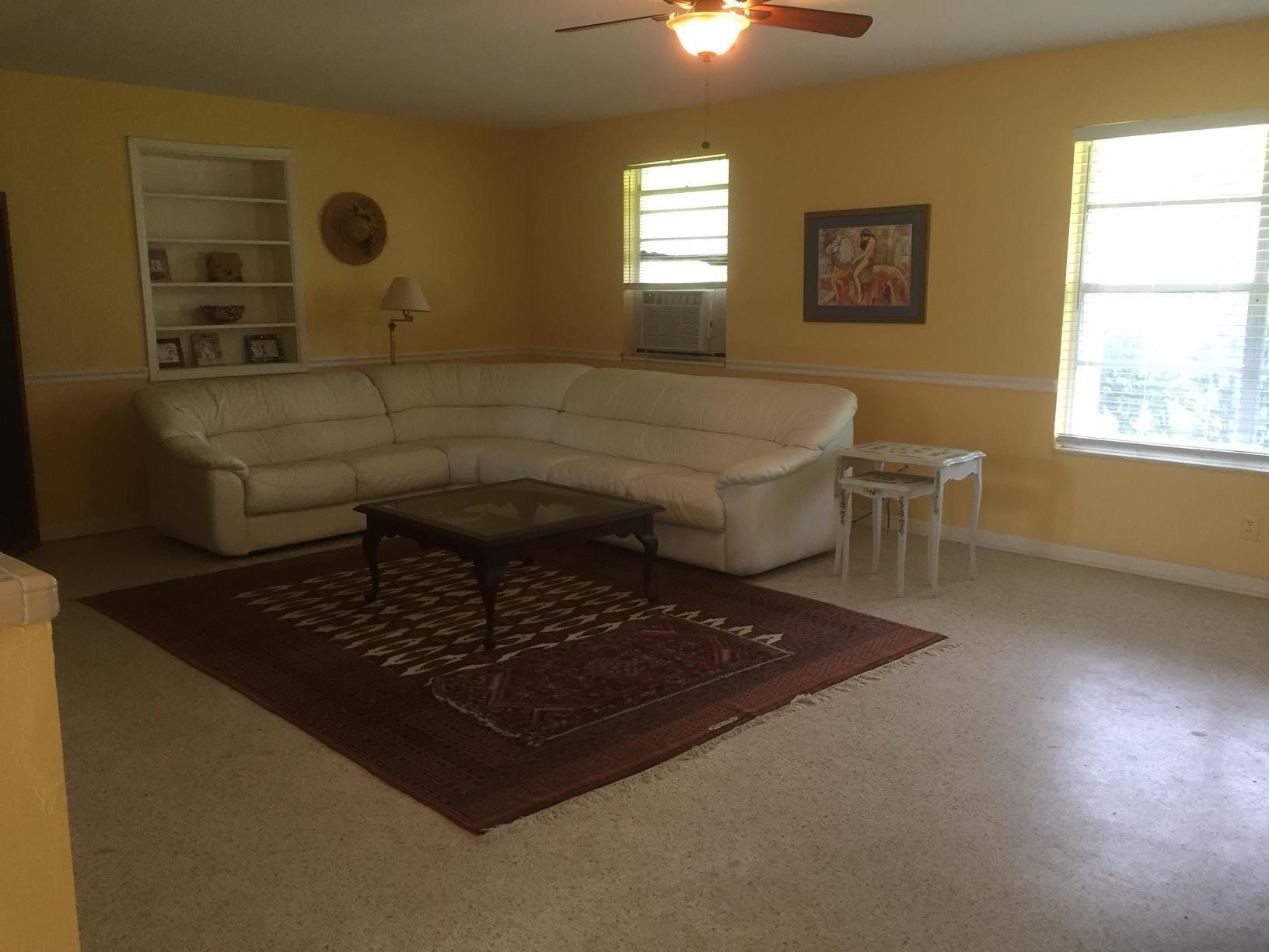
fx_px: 1063
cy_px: 476
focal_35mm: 29
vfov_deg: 48.2
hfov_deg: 61.7
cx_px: 634
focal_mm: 4.15
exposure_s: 1/30
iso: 125
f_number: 2.2
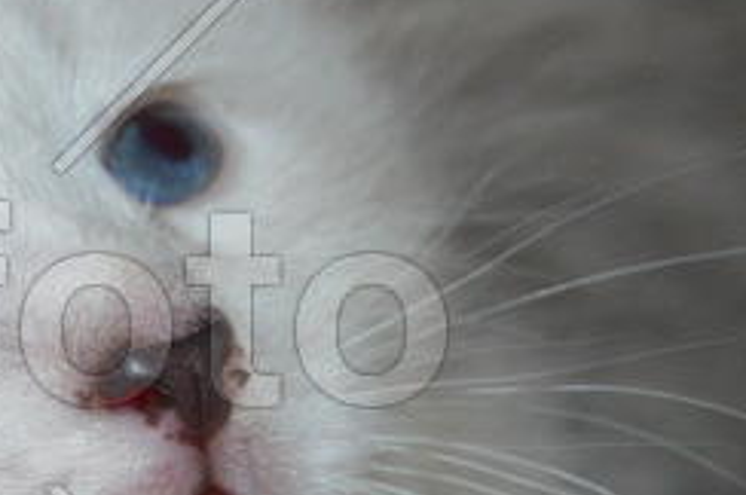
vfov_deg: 4.6
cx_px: -105
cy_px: 330
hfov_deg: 7.0
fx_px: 6100
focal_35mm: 295
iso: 1400
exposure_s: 1/60
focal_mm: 55
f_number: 5.6
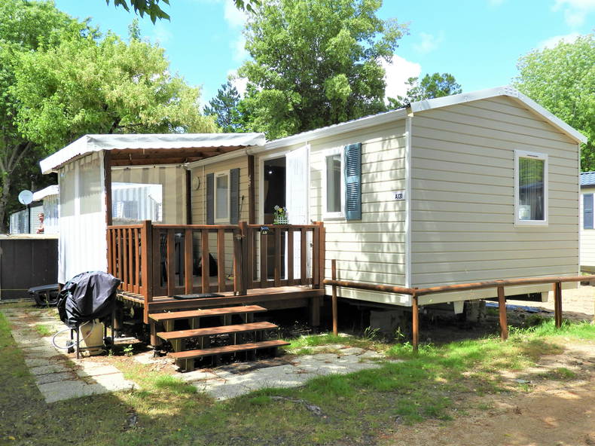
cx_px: 298
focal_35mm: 30
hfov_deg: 60.0
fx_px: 516
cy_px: 223
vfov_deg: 46.8
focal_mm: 5.4
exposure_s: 1/640
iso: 100
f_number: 3.5
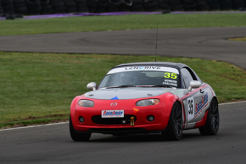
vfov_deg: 1.9
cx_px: 123
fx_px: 4922
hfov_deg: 2.9
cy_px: 82
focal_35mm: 720
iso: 400
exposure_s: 1/640
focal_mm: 480
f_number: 10
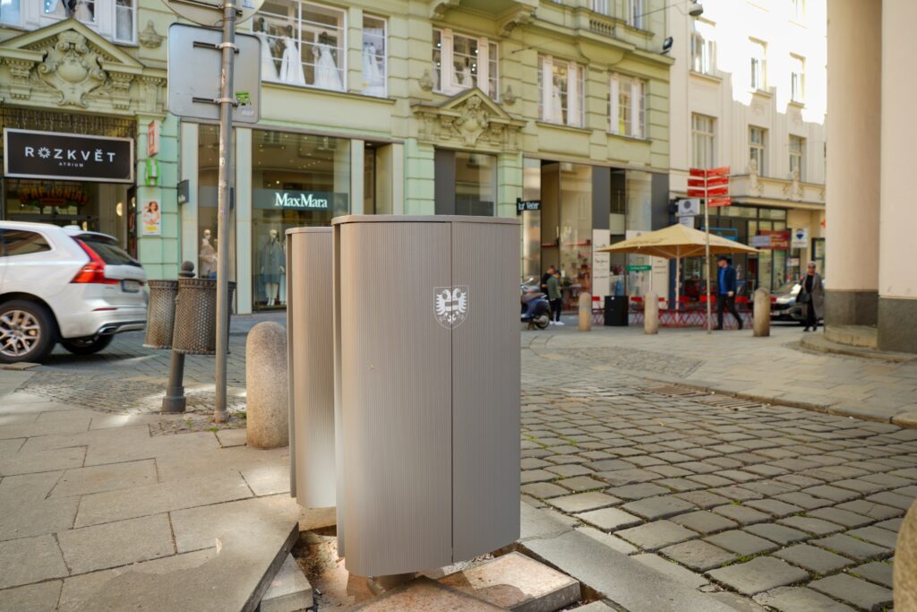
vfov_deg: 51.3
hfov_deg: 71.5
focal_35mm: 25
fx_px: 637
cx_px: 458
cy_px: 306
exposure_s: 1/50
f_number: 5
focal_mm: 25
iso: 64
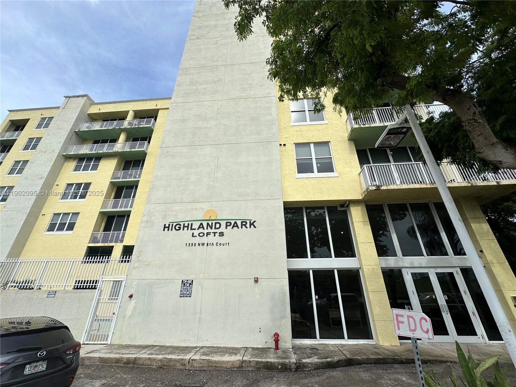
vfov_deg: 85.7
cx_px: 258
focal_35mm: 14
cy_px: 194
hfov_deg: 102.1
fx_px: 209
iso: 50
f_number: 2.2
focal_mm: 2.22
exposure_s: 1/2092
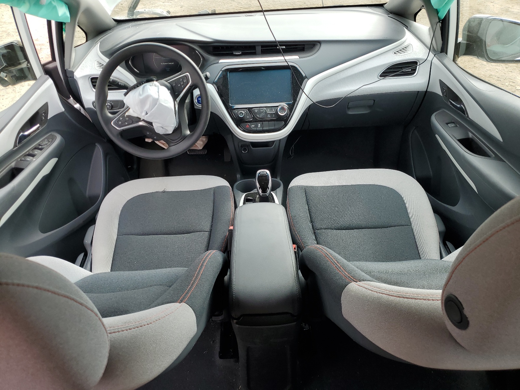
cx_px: 260
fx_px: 391
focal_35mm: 26
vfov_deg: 53.1
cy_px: 195
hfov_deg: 67.3
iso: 50
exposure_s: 1/357
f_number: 1.5
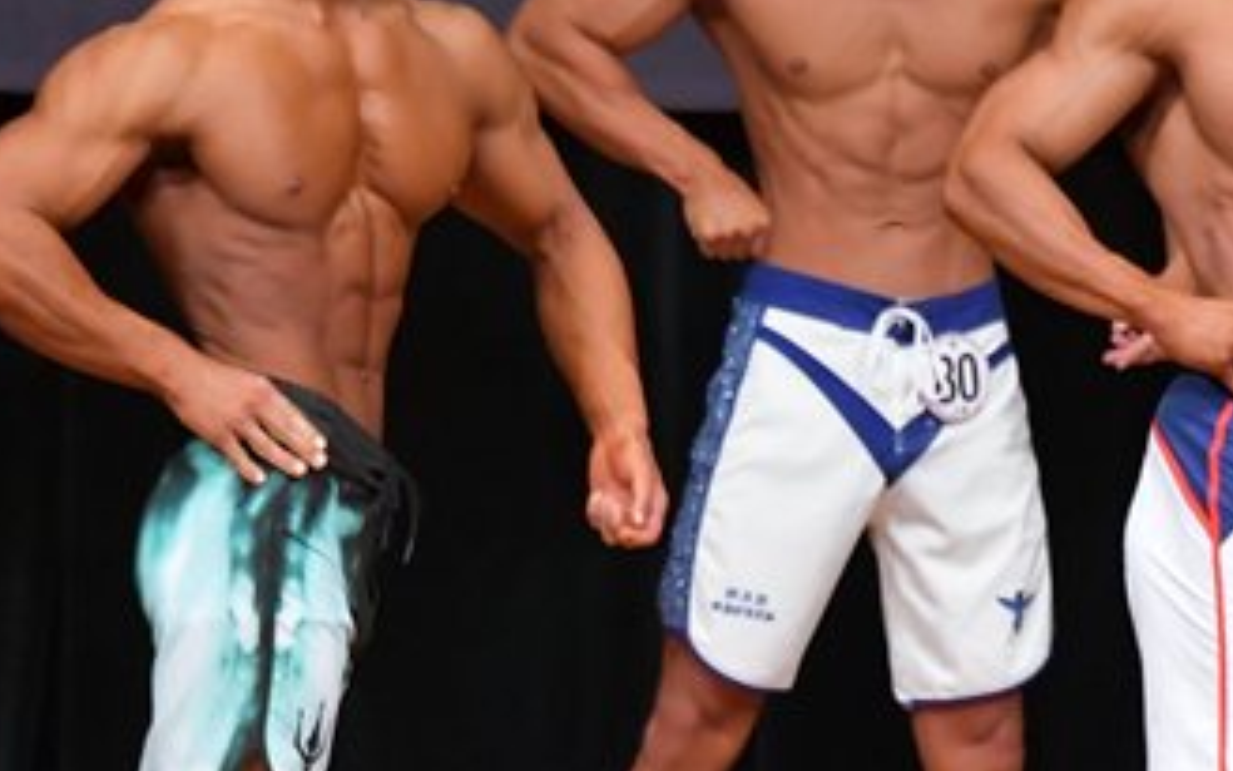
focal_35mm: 723
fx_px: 24295
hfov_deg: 2.9
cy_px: 606
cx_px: 735
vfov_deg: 1.8
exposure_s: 1/400
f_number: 5.6
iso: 5000
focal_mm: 200
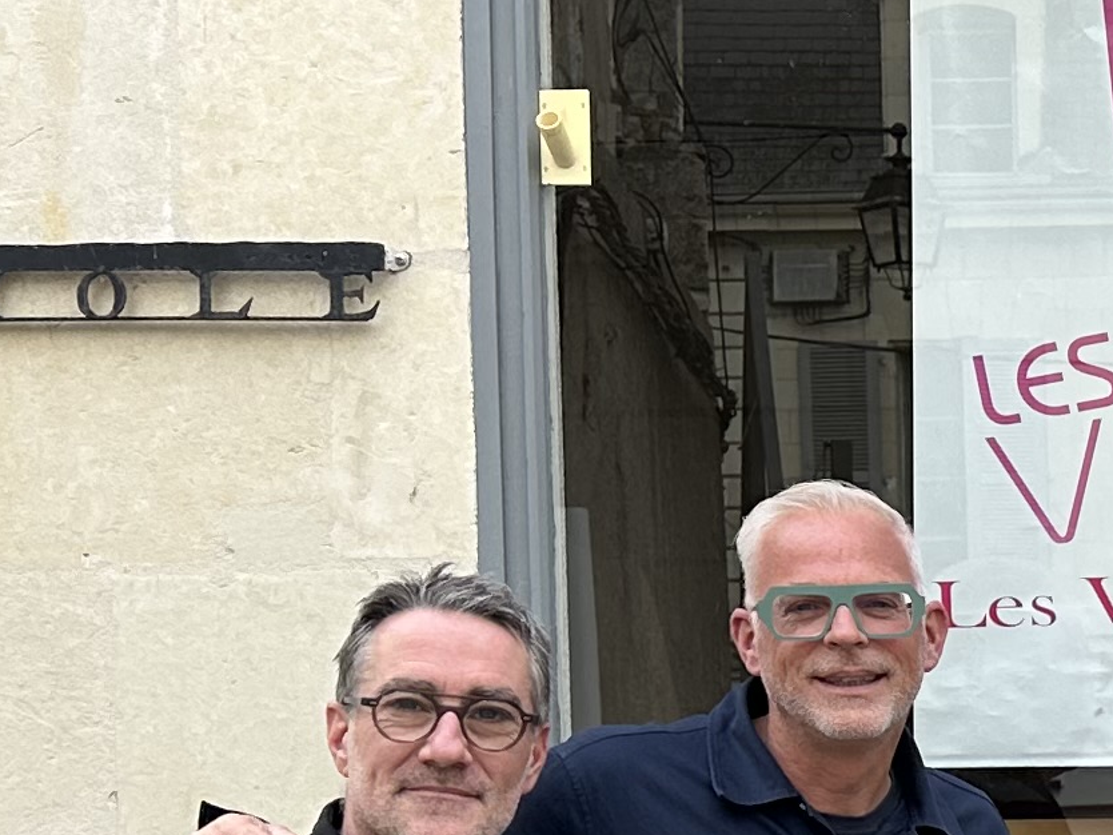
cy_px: 842
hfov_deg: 15.0
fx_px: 3731
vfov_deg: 12.6
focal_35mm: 116
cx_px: 1930
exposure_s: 1/486
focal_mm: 6.86
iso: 80
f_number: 1.78
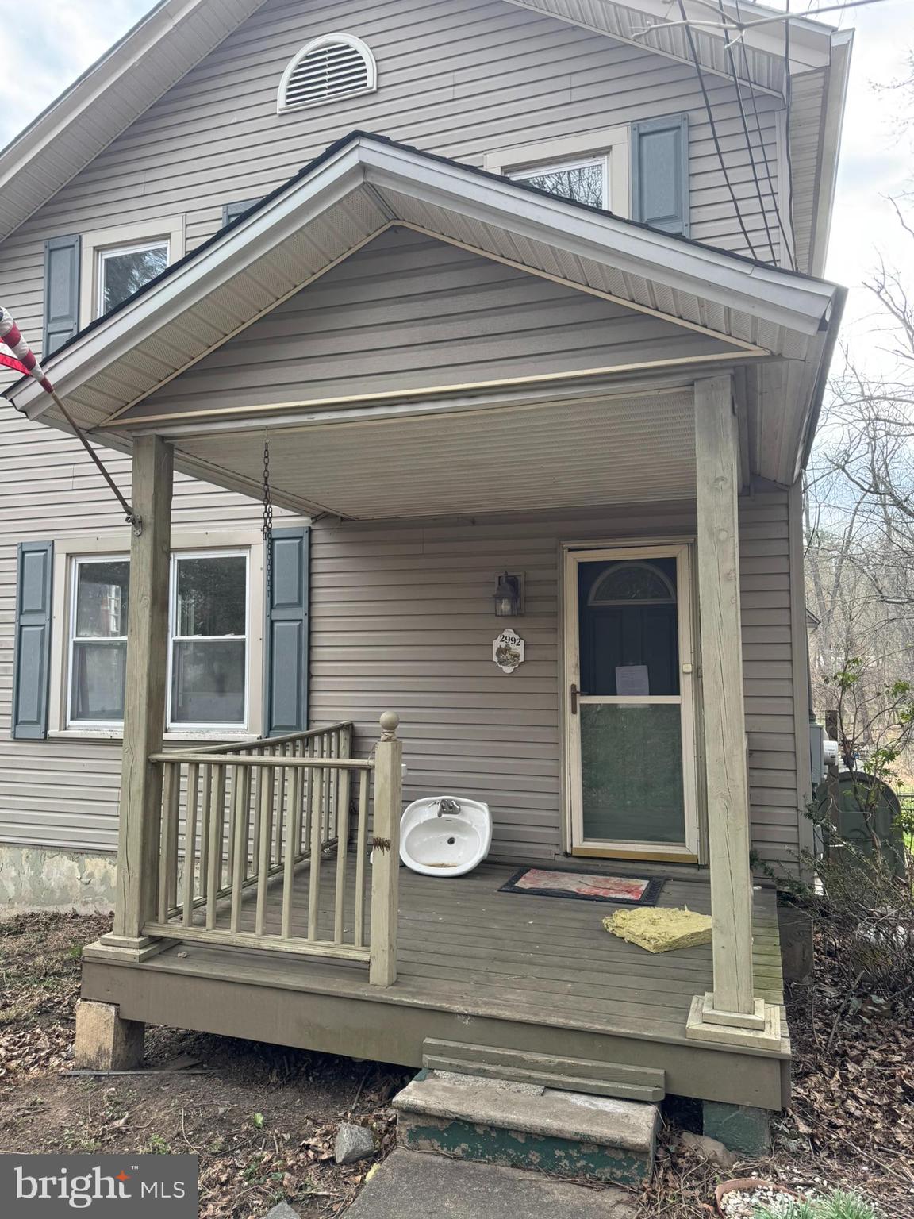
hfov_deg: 56.8
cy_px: 610
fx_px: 845
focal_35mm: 24
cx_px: 457
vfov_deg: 71.6
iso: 80
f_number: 1.78
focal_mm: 6.76
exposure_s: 1/390
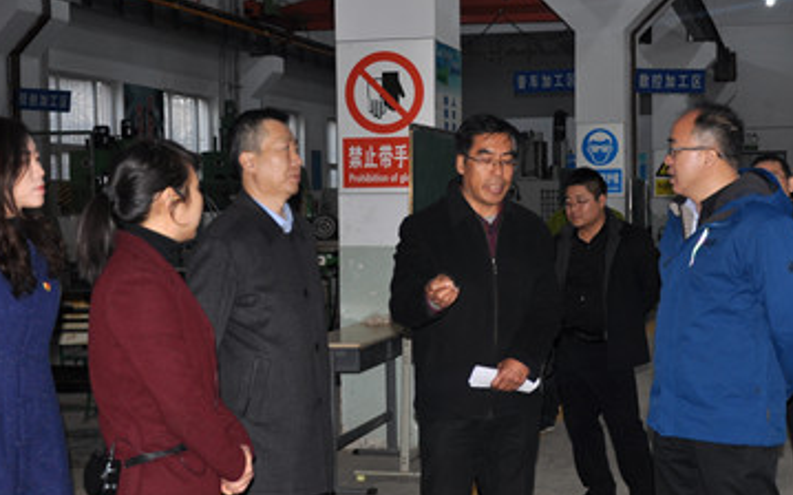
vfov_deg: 20.3
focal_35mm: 64
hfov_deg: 31.9
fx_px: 1379
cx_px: 493
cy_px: 236
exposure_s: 1/60
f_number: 4
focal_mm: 25
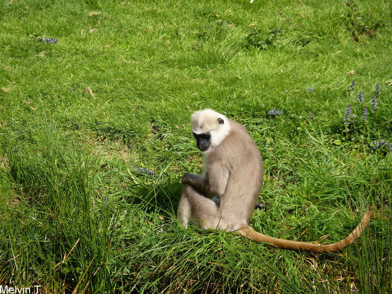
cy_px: 147
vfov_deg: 3.1
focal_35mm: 486
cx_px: 196
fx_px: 5504
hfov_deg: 4.1
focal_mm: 86.4
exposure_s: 1/250
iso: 80
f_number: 5
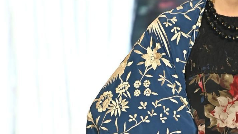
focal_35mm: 493
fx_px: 3110
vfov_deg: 2.5
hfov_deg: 4.4
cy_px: 252
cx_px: 245
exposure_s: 1/320
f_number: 4
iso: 800
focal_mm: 130
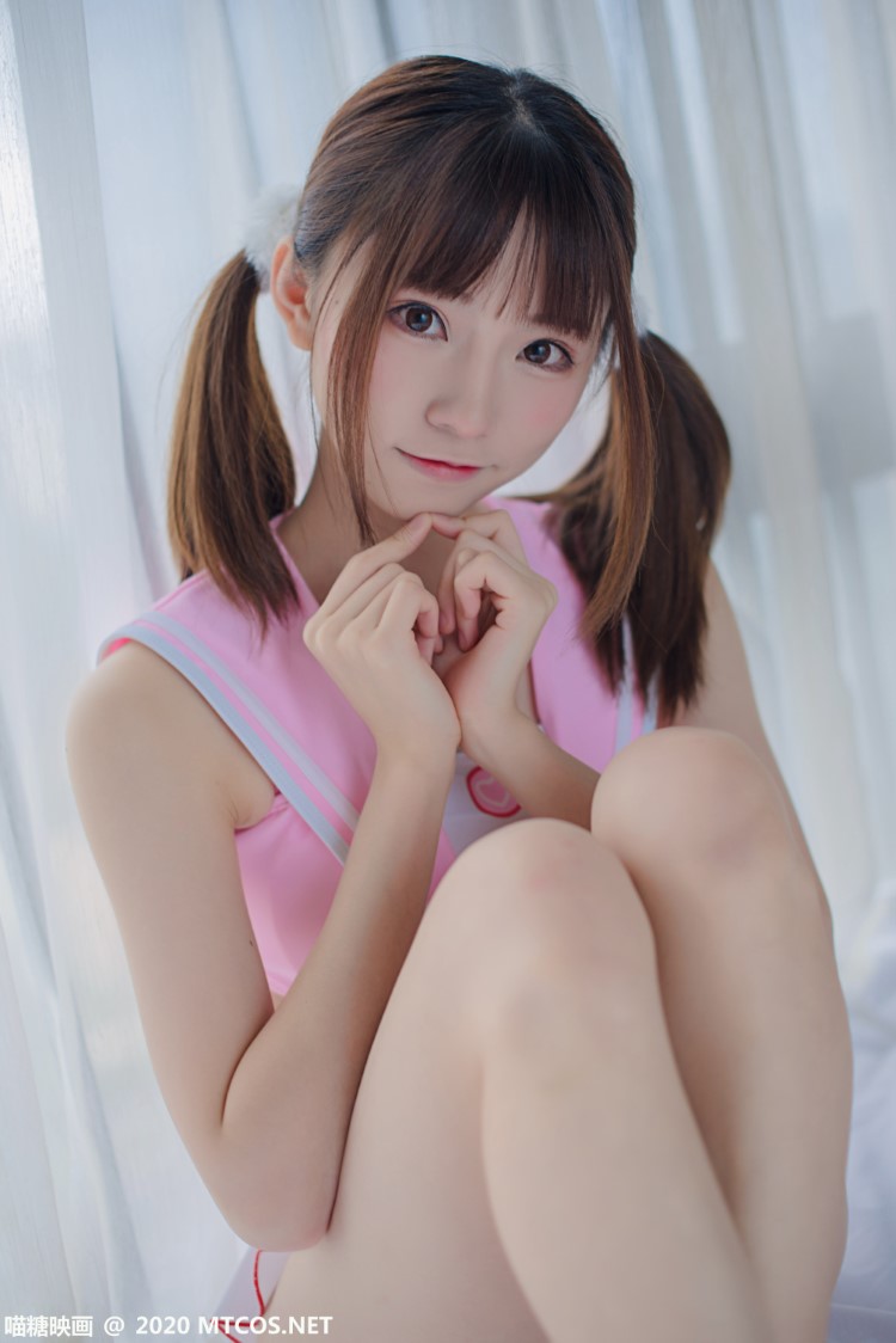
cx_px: 448
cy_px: 672
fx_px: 1865
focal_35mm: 50
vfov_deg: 39.6
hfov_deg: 27.0
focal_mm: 50
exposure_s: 1/100
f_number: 2
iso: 200
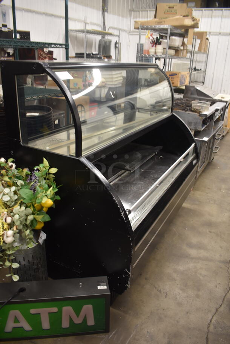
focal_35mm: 27
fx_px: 258
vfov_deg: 67.3
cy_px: 172
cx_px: 115
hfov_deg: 48.0
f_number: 3.5
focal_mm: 18
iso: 500
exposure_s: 1/30
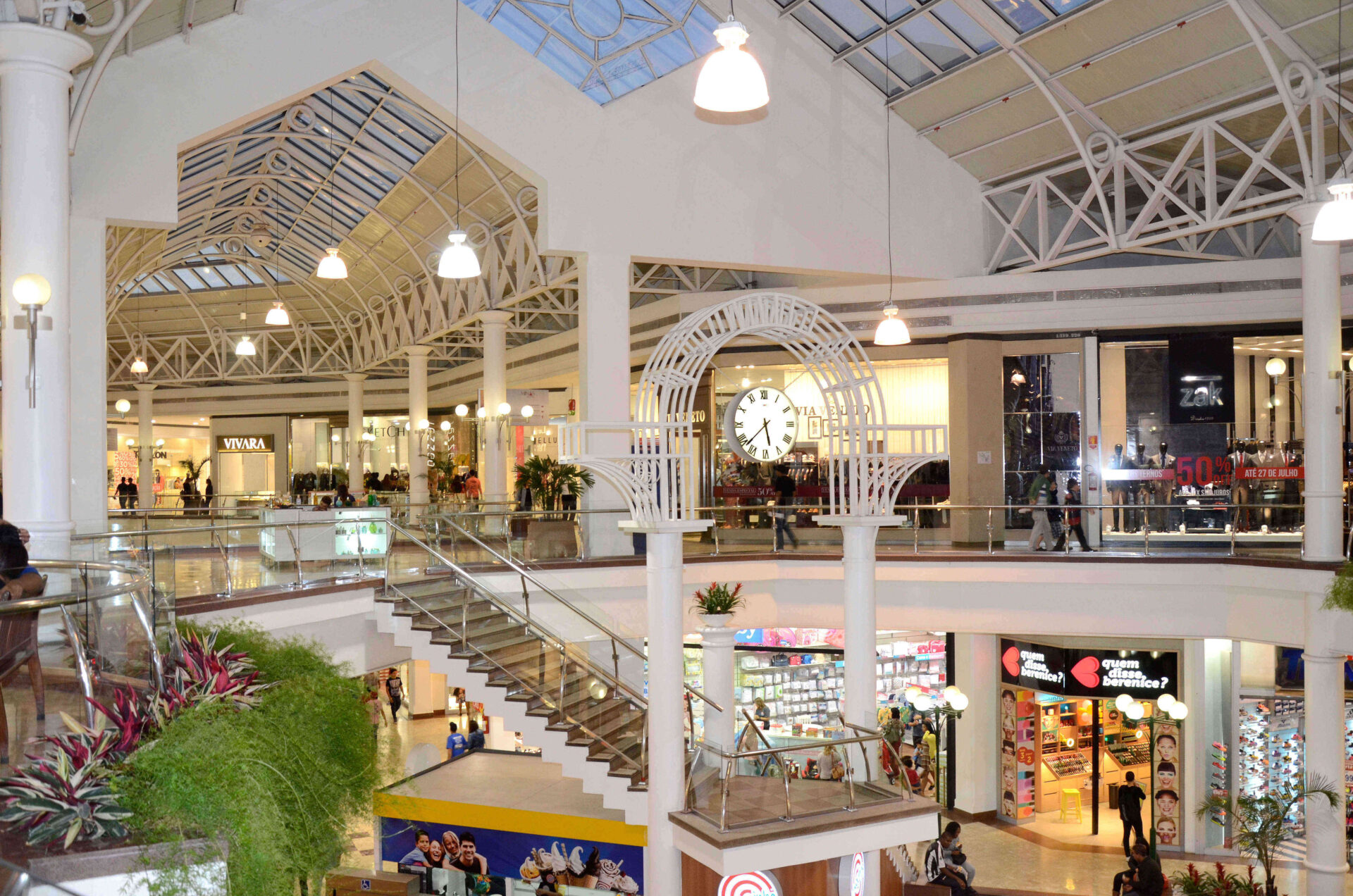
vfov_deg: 41.5
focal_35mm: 32
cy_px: 448
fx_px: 1182
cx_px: 676
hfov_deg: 59.6
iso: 800
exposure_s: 1/30
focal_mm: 21
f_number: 5
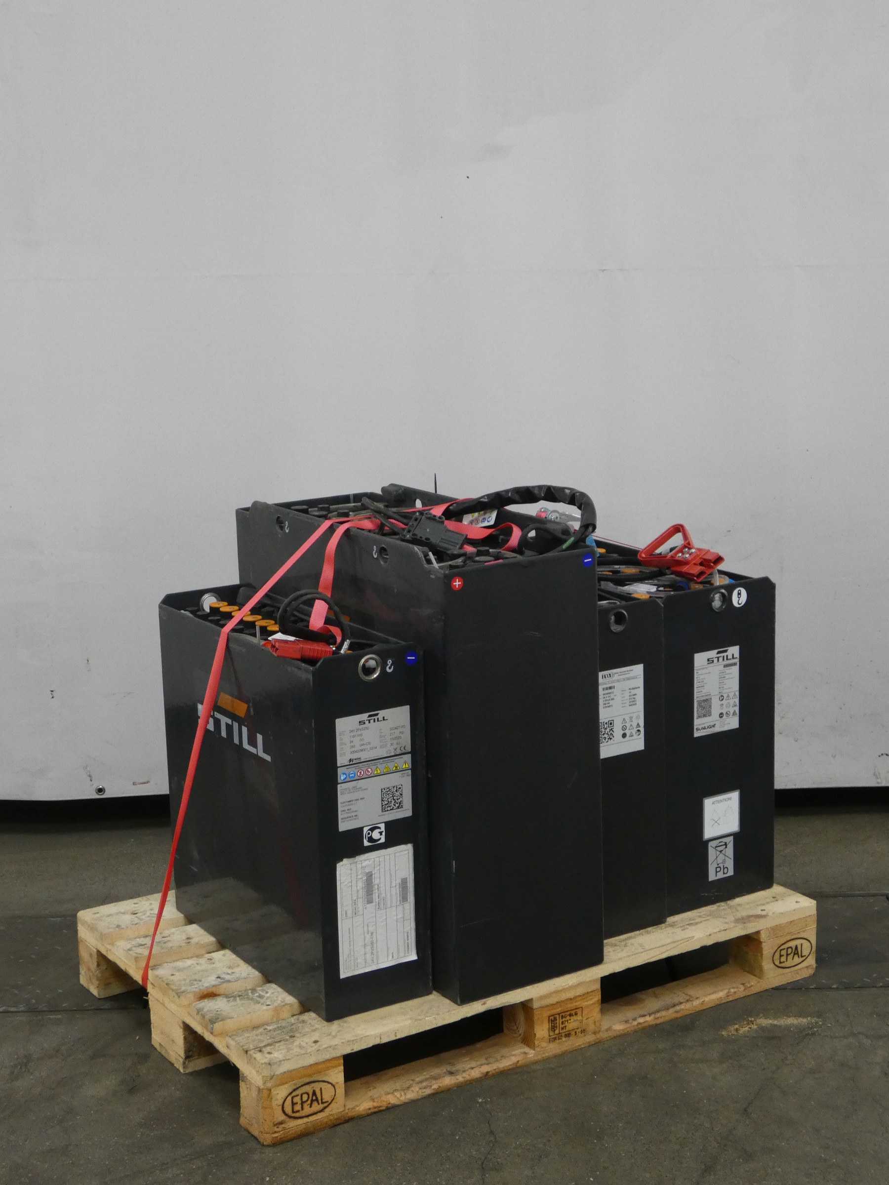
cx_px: 444
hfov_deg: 27.5
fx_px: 1815
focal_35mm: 53
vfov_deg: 36.2
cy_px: 592
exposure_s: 1/80
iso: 500
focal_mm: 9.5
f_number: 3.9
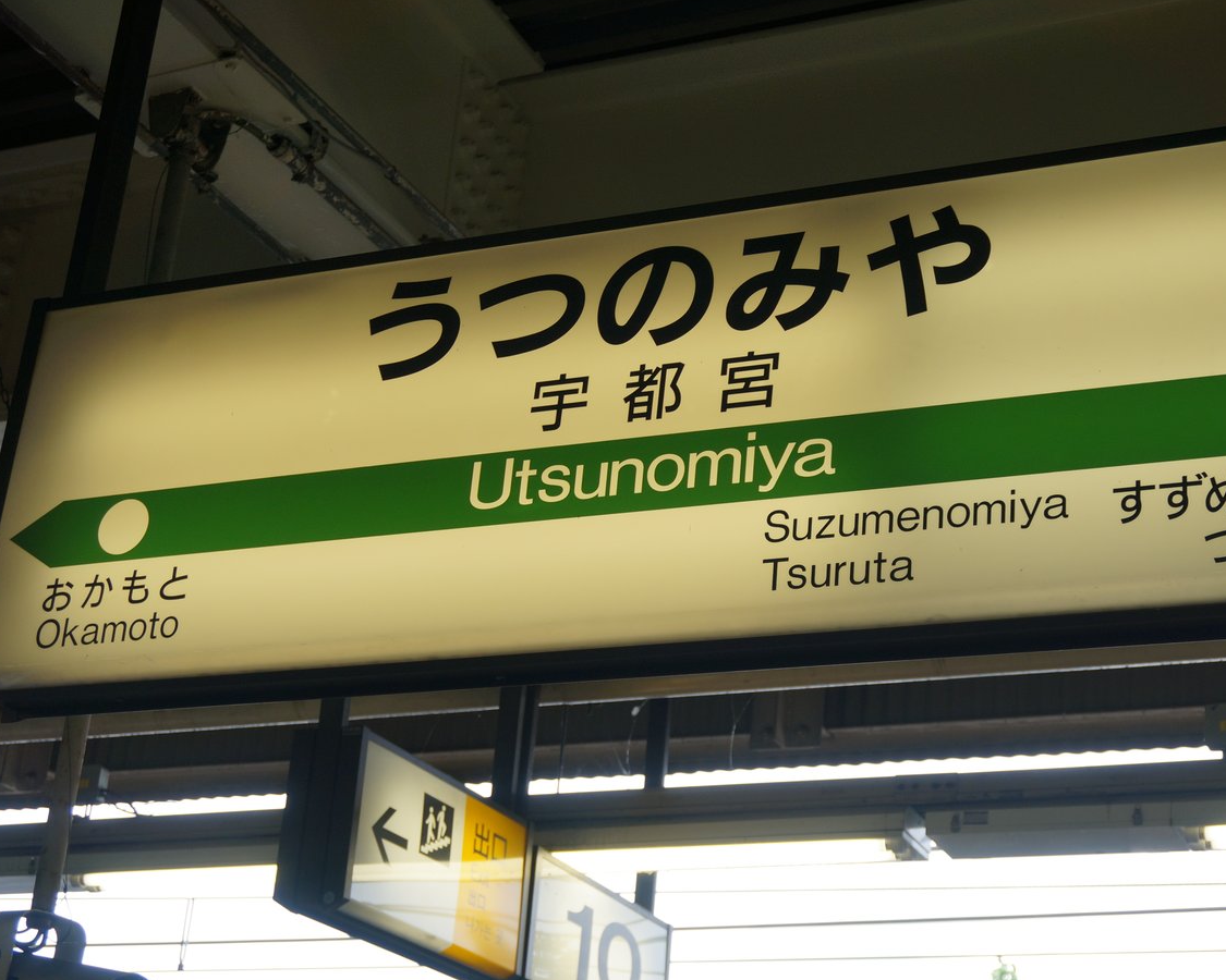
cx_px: 735
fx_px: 2177
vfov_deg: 25.4
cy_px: 569
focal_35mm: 60
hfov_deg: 31.4
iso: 100
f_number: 5
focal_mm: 30
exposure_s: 1/60
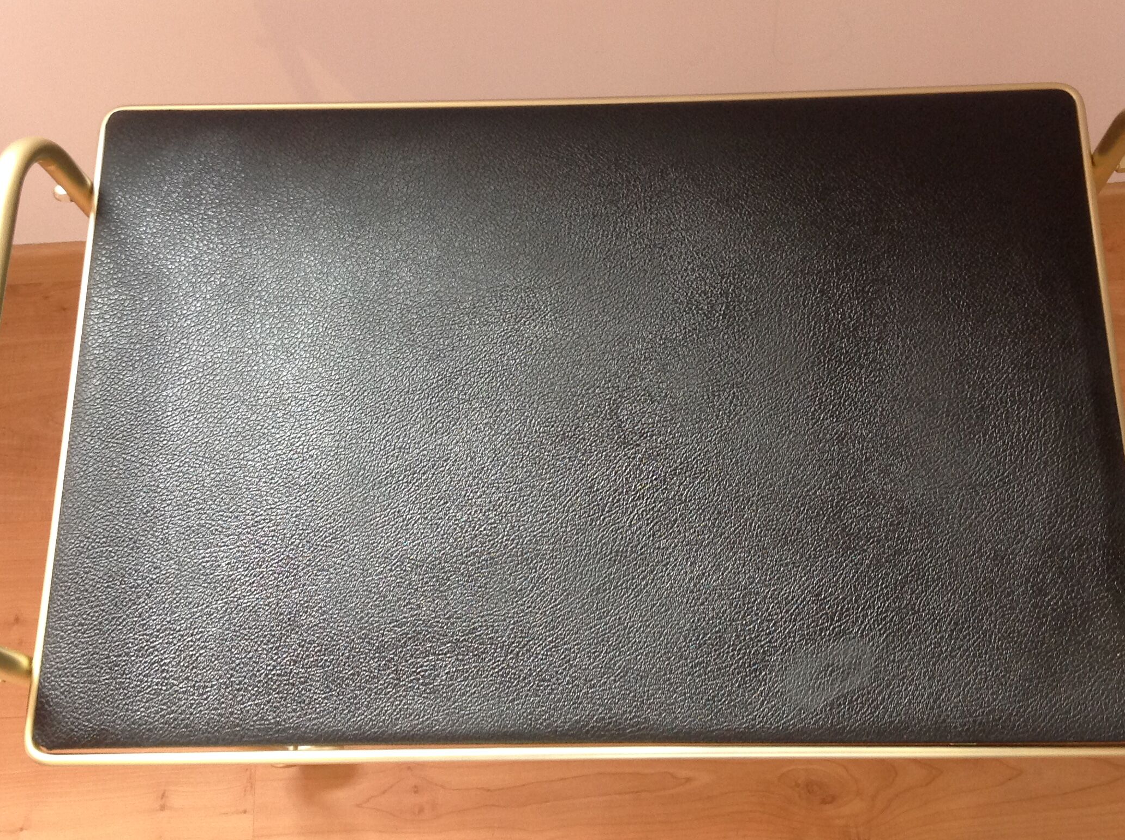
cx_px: 584
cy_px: 404
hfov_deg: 43.0
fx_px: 1428
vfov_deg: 32.8
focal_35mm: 44
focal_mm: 4.28
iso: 125
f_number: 2.4
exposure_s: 1/15
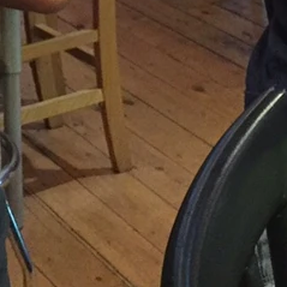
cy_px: -286
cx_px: -72
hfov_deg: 12.4
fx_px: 1285
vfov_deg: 11.5
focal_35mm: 137
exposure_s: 1/4
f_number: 2.2
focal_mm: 4.15
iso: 125
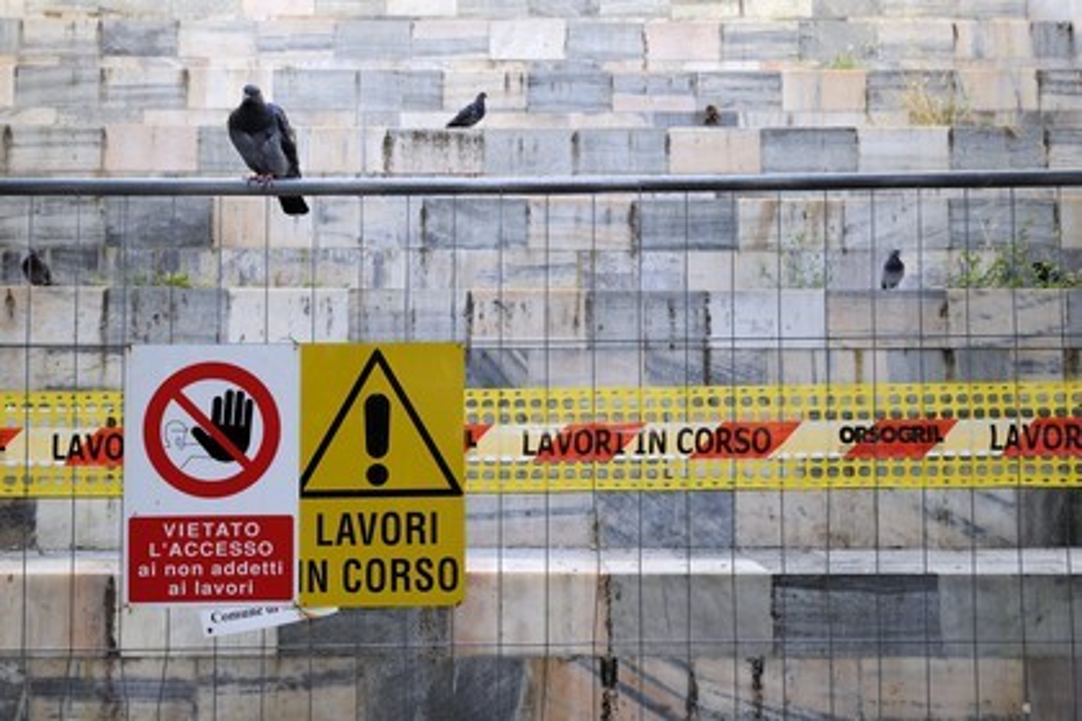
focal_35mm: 29
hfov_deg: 63.7
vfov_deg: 45.0
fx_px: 872
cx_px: 541
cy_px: 360
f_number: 6.3
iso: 200
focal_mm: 29
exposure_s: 1/40
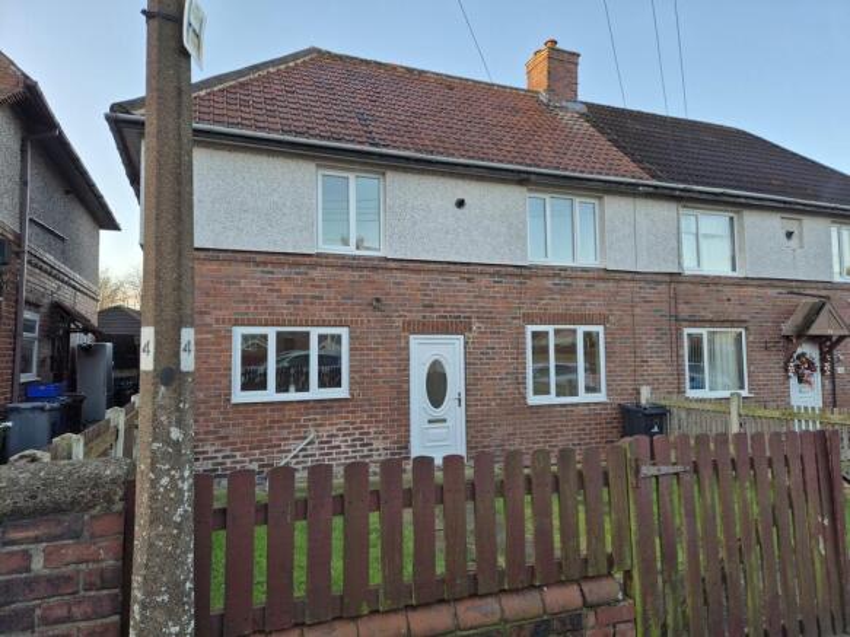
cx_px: 425
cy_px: 318
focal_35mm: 23
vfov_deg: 58.9
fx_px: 565
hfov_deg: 73.9
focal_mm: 5.4
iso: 32
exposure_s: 1/180
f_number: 1.8
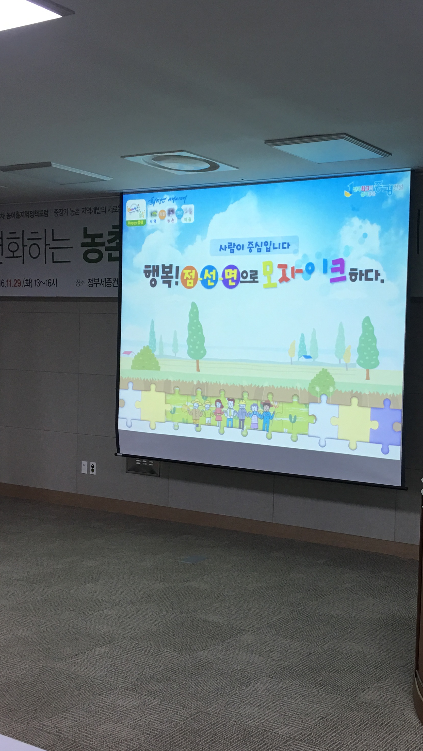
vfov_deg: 47.4
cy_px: 381
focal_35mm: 43
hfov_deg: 26.7
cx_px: 383
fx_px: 858
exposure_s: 1/30
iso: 32
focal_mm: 4.15
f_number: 2.2
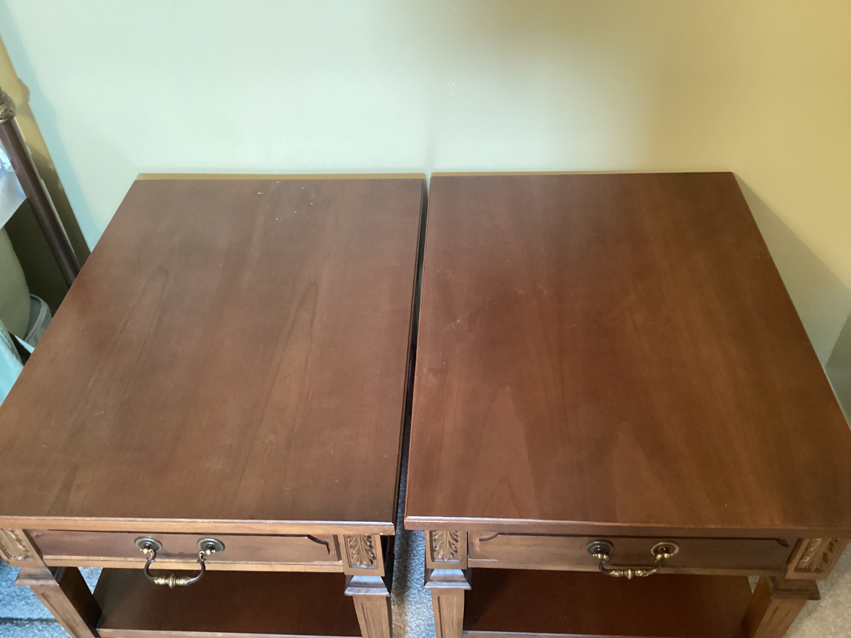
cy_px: 319
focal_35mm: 31
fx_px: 762
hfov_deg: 58.3
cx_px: 426
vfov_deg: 45.4
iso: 800
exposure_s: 1/17
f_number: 2.4
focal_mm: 3.3
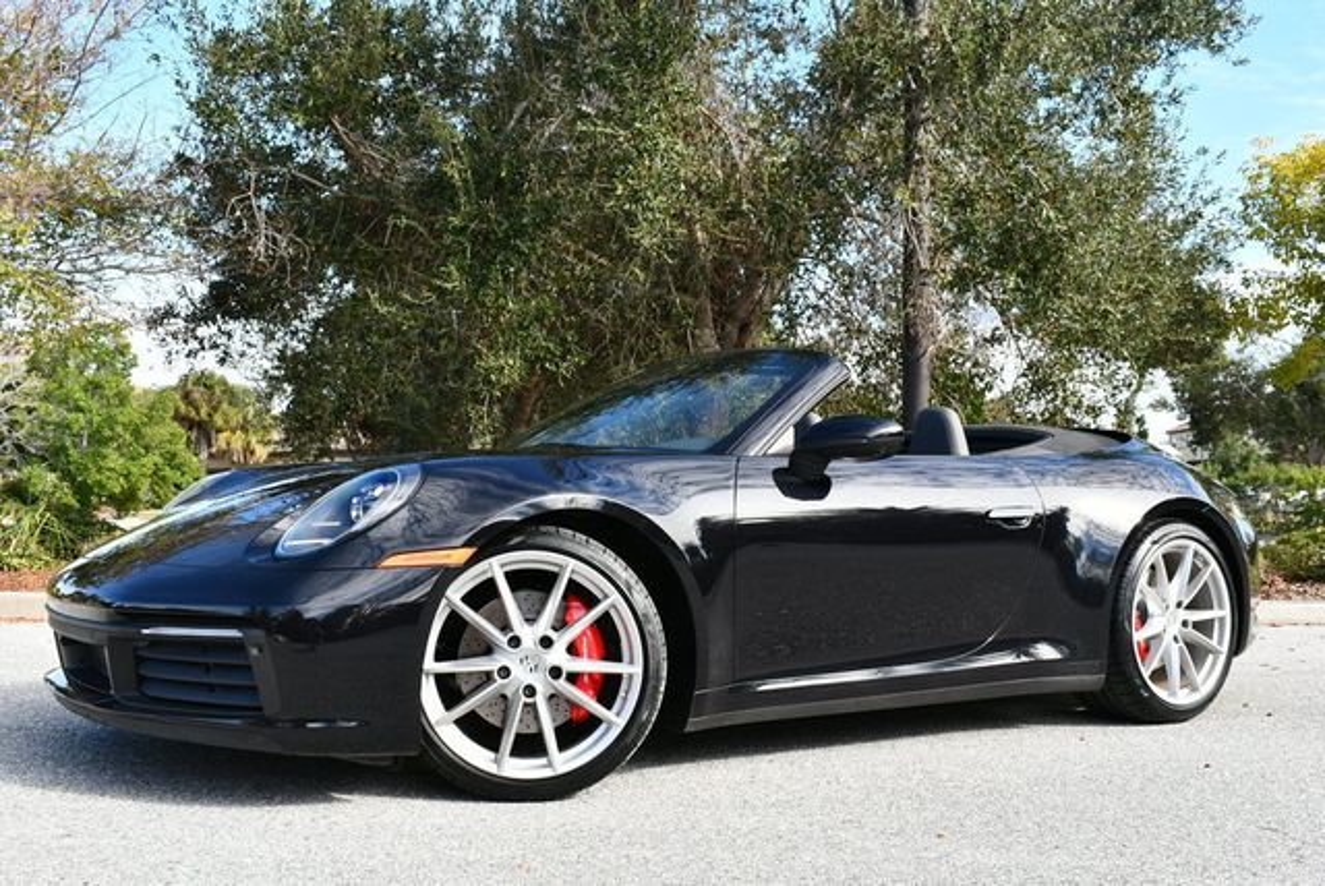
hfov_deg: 53.1
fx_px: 1326
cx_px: 662
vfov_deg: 36.9
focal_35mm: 36
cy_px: 443
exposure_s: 1/250
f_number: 6.3
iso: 200
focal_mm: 18
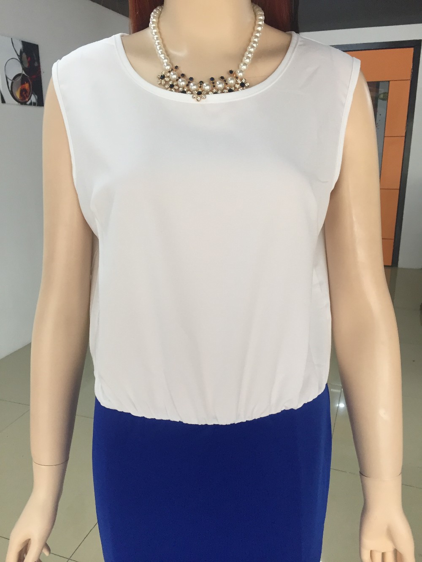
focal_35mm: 29
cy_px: 281
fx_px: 471
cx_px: 211
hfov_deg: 48.2
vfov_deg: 61.7
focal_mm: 4.15
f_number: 2.2
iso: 64
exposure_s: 1/33
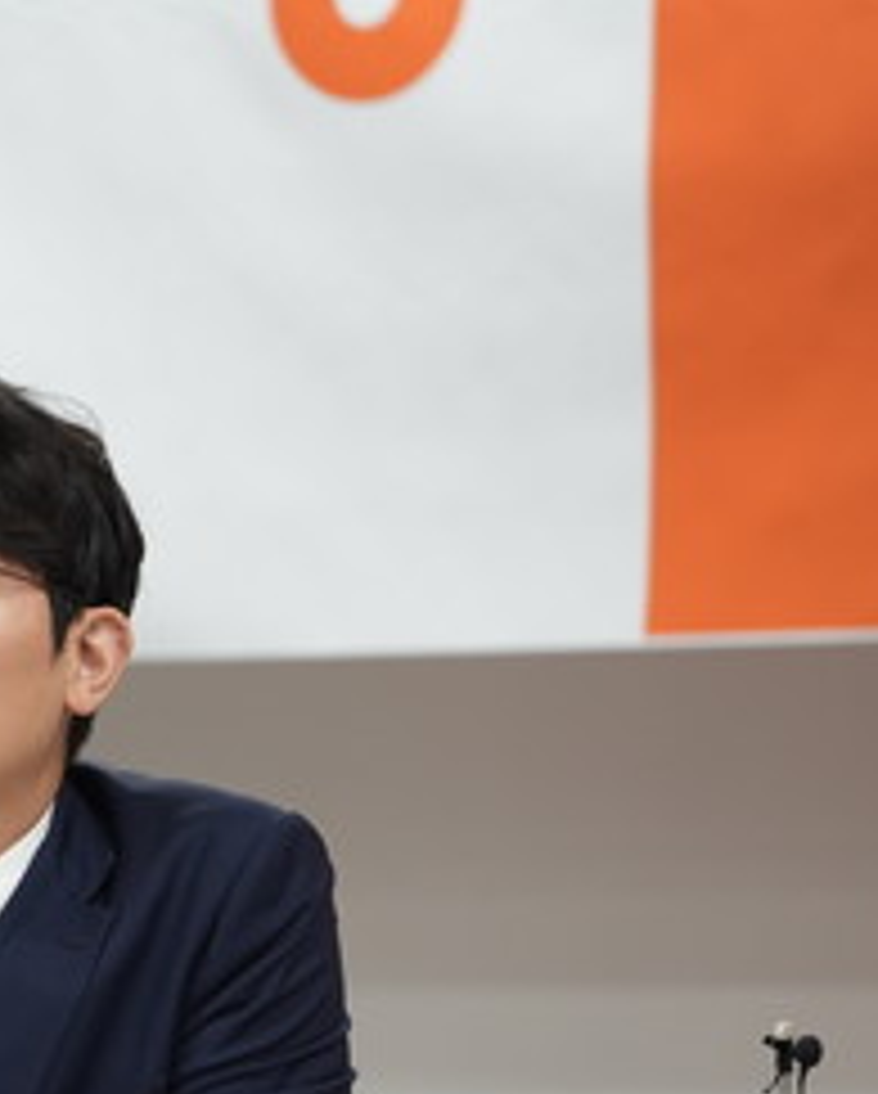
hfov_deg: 3.3
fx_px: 15011
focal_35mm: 463
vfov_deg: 4.2
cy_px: 887
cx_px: -171
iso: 640
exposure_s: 1/40
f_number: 4.5
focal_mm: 200
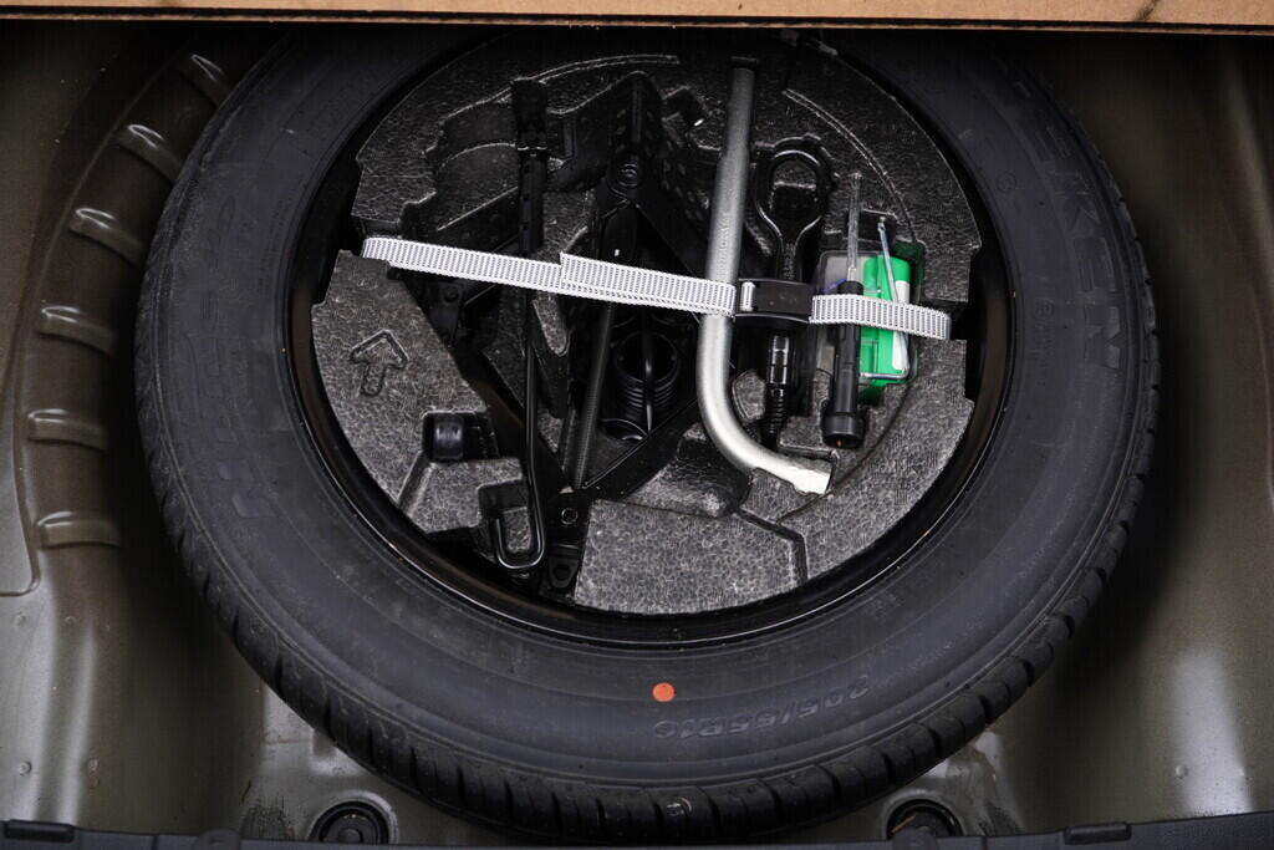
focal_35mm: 36
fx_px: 1274
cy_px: 425
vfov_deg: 36.9
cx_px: 637
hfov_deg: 53.1
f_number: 2.8
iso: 200
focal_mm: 24
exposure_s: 1/40
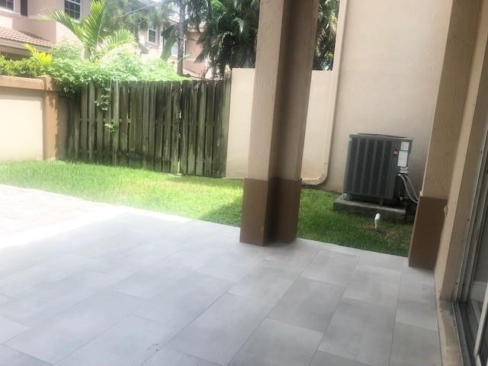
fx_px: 395
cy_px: 183
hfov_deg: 63.4
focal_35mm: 28
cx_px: 244
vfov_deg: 49.7
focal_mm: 4
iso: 25
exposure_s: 1/899
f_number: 1.8
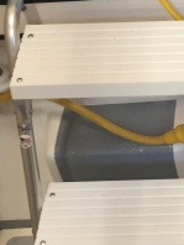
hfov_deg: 12.1
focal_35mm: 117
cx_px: 278
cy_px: 78
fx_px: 827
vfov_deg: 16.8
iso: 80
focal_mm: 4.15
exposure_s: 1/30
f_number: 2.2
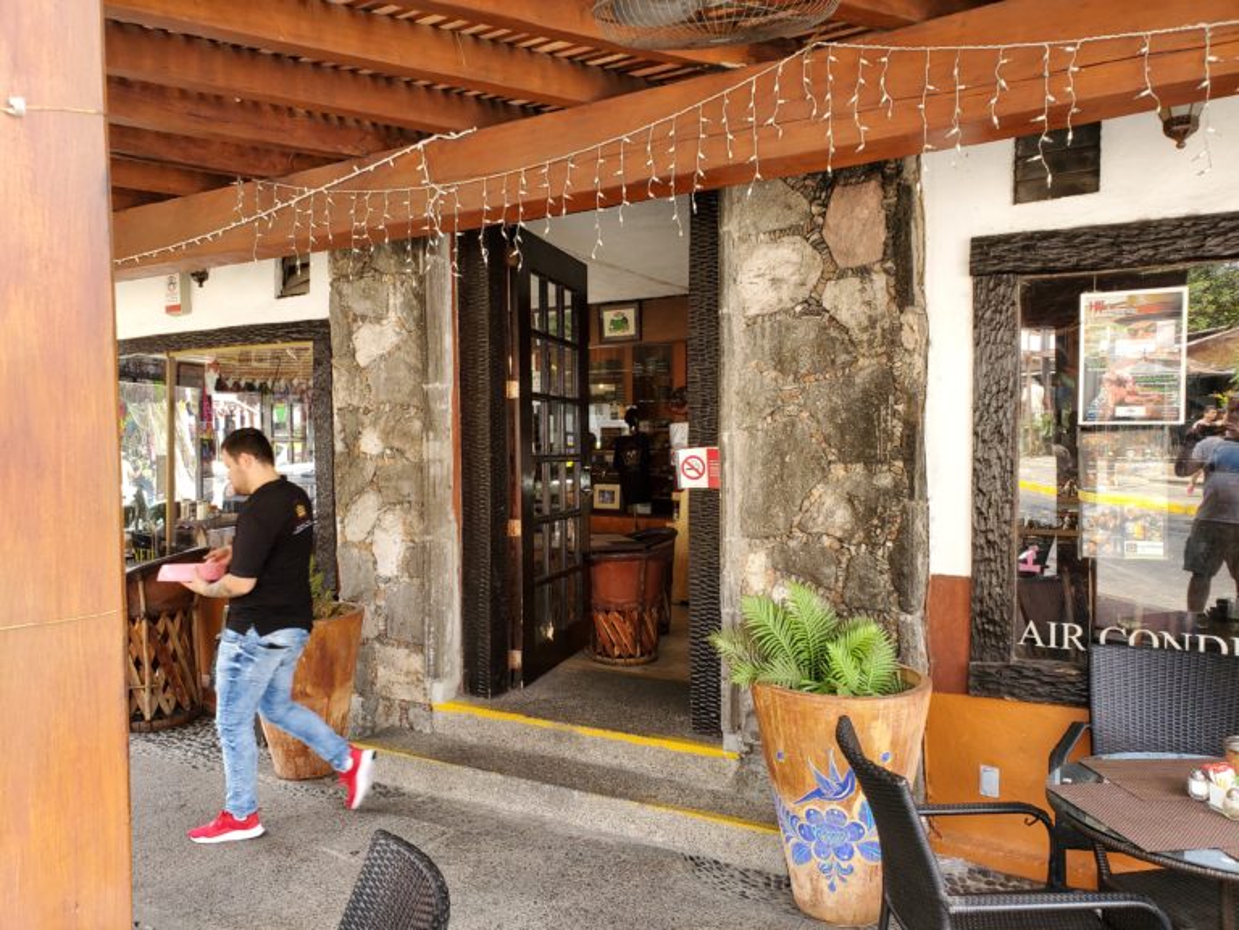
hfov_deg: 67.3
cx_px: 620
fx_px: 931
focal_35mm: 26
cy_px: 465
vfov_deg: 53.1
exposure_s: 1/120
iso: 160
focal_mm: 4.3
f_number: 2.4
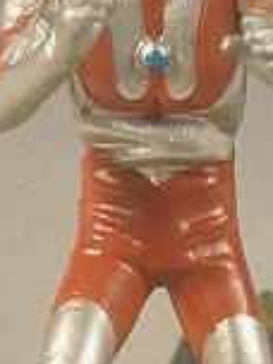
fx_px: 1546
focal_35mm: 147
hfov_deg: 10.0
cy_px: 371
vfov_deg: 13.2
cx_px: 247
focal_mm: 5.8
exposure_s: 1/160
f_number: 2.6
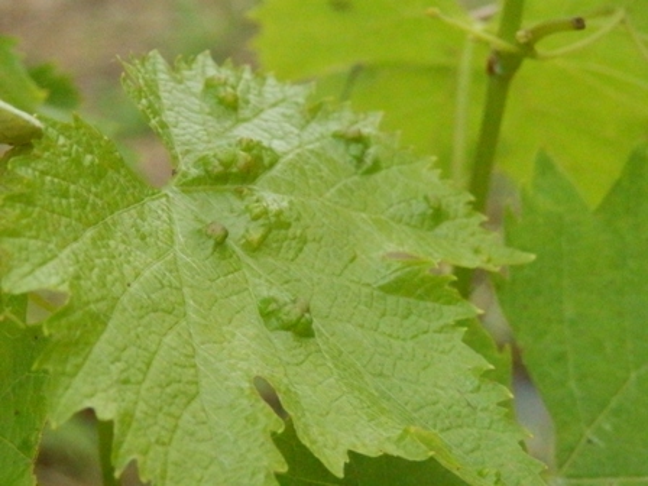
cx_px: 324
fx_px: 1235
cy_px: 243
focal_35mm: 66
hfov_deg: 29.4
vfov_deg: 22.3
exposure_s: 1/400
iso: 3200
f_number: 12.4
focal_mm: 11.9
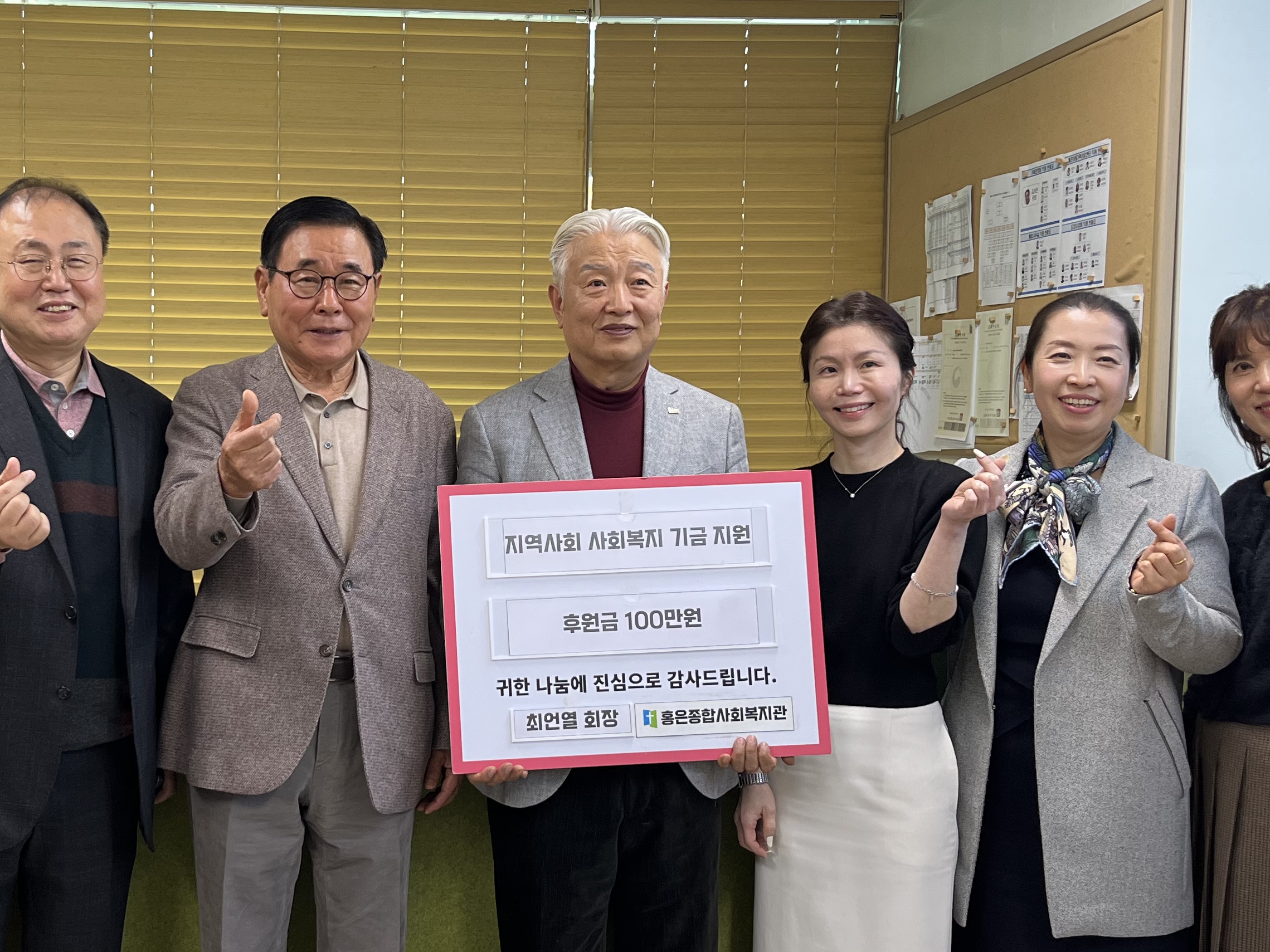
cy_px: 507
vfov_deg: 31.5
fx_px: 1688
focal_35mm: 46
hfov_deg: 40.7
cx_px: 411
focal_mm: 5.1
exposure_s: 1/120
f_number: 1.6
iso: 125
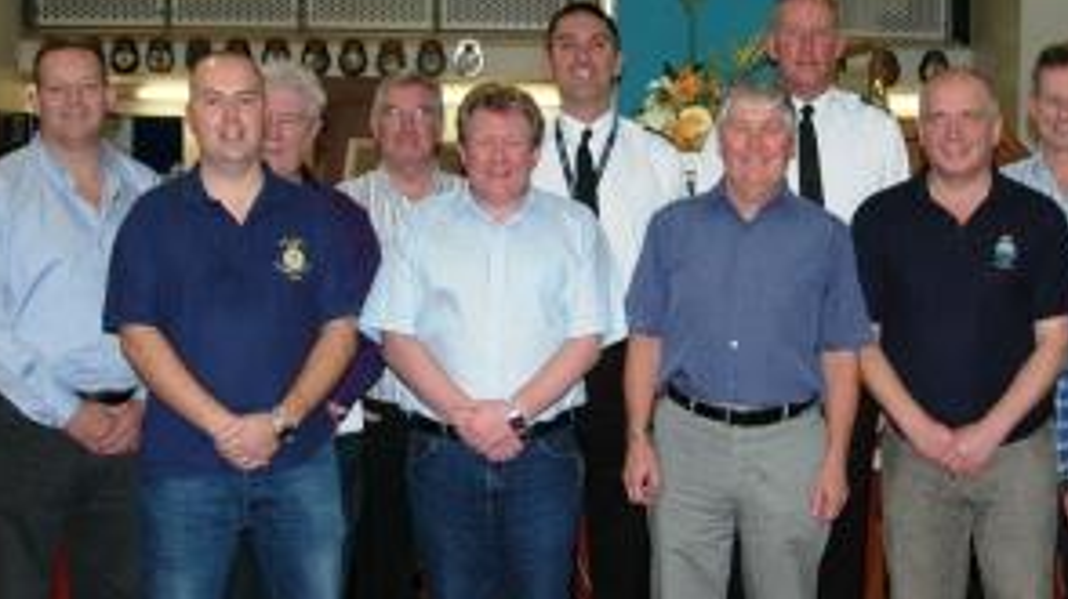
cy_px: 301
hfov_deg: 31.3
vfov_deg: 18.0
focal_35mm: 67
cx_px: 679
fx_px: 1896
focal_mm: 28
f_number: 3.3
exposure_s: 1/60
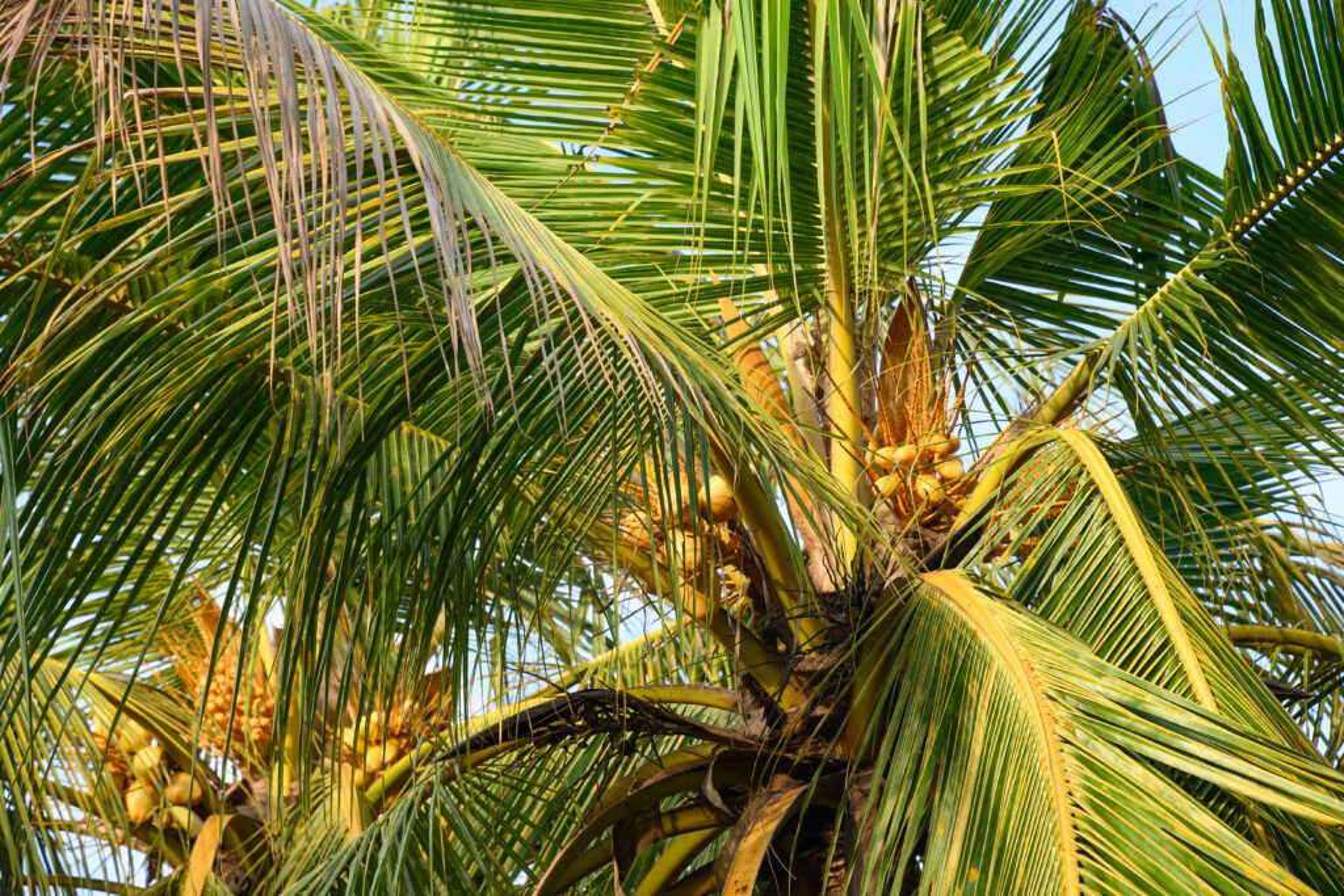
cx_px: 672
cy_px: 448
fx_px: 4480
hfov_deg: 17.1
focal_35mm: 120
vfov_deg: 11.4
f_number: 5.6
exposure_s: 1/125
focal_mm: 80
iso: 100
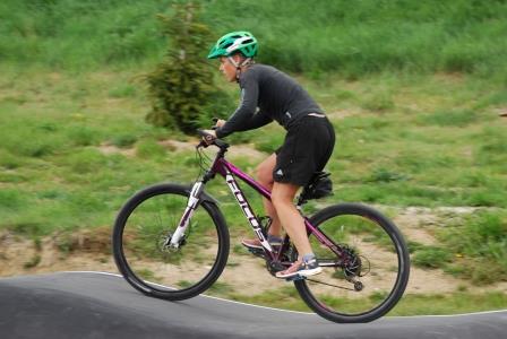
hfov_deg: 11.2
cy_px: 170
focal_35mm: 183
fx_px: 2581
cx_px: 254
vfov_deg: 7.5
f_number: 4.8
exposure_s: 1/160
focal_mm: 122
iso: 200
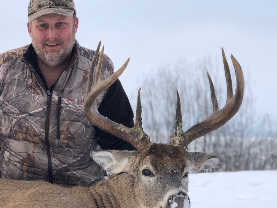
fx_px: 560
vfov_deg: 21.0
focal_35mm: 70
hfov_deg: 27.7
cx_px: 115
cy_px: 127
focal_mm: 6.6
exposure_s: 1/331
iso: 20
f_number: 2.8
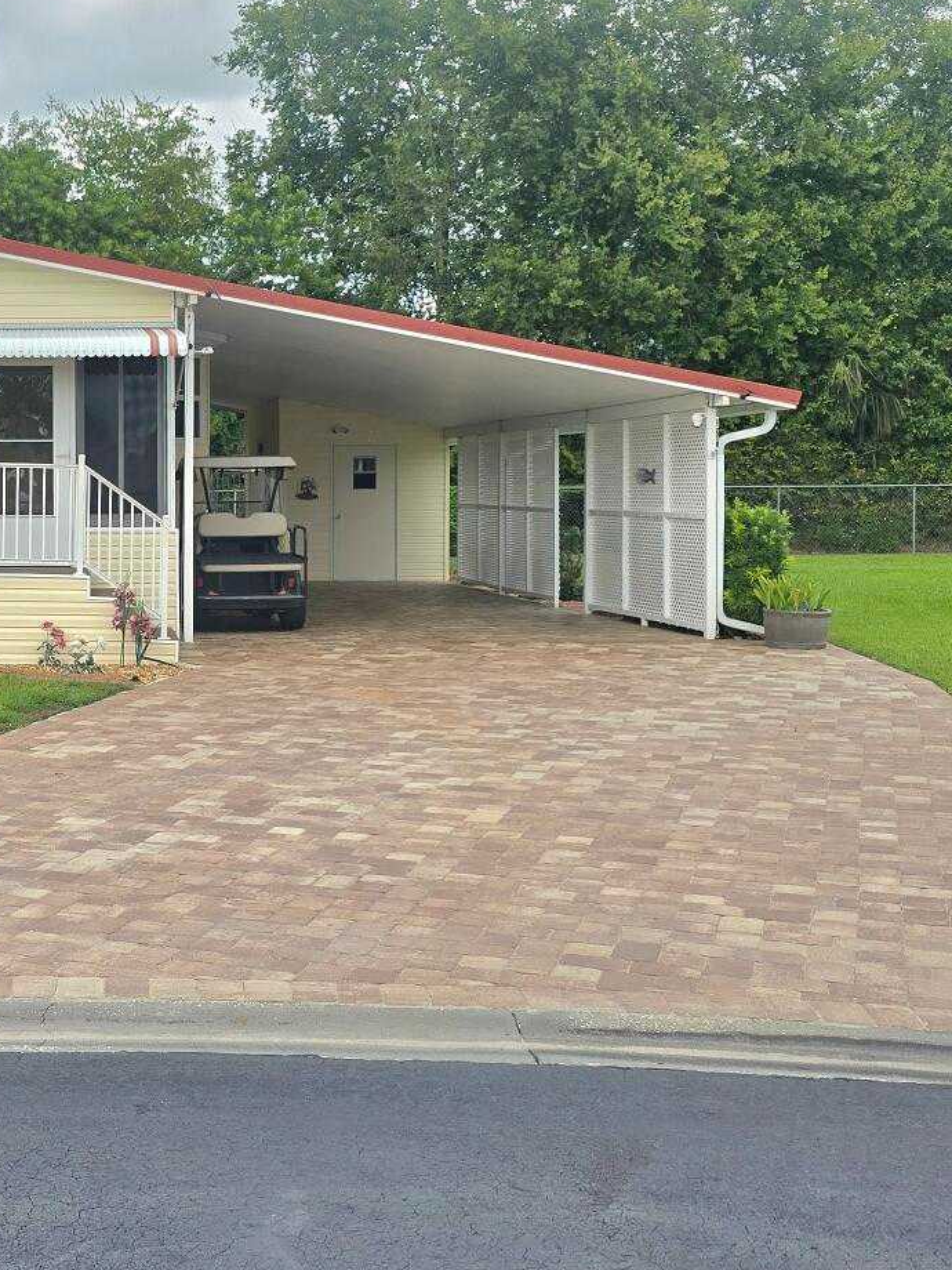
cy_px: 563
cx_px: 46
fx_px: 1833
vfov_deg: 38.1
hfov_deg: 27.7
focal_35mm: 50
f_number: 1.7
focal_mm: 6.3
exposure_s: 1/769
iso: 12
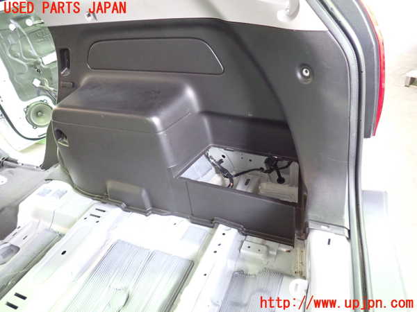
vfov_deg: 54.9
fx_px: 301
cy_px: 156
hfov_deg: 69.4
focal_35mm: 25
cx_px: 208
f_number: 2
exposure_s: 1/13
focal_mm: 4.5
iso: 800
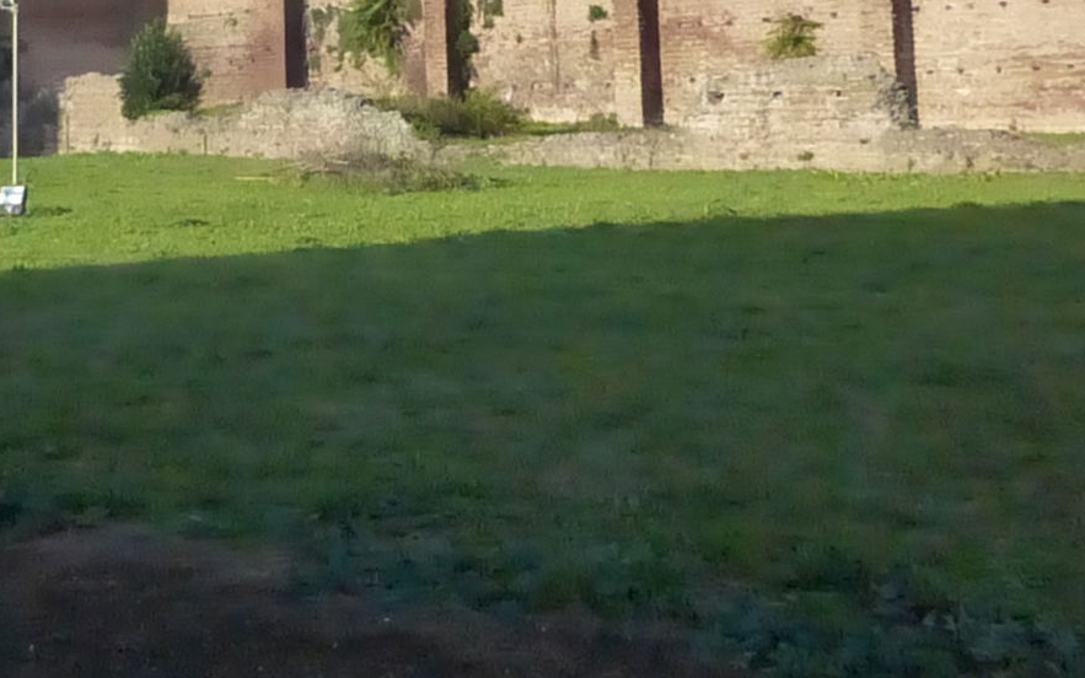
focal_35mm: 48
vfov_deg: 25.1
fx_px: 1419
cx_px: 337
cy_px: -56
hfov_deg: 41.1
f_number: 9
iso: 2500
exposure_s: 1/1600
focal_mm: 4.5
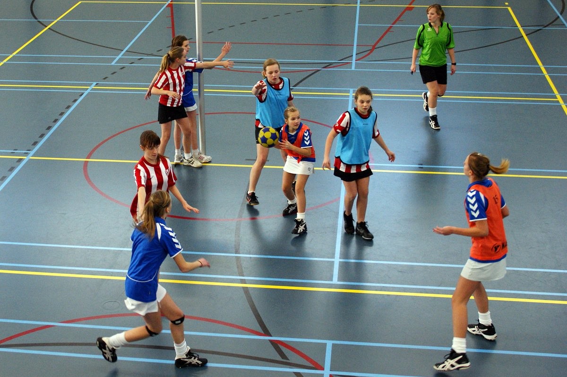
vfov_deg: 25.7
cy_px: 188
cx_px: 284
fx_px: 826
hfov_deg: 37.9
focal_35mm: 52
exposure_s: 1/200
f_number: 4
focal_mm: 35
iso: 800
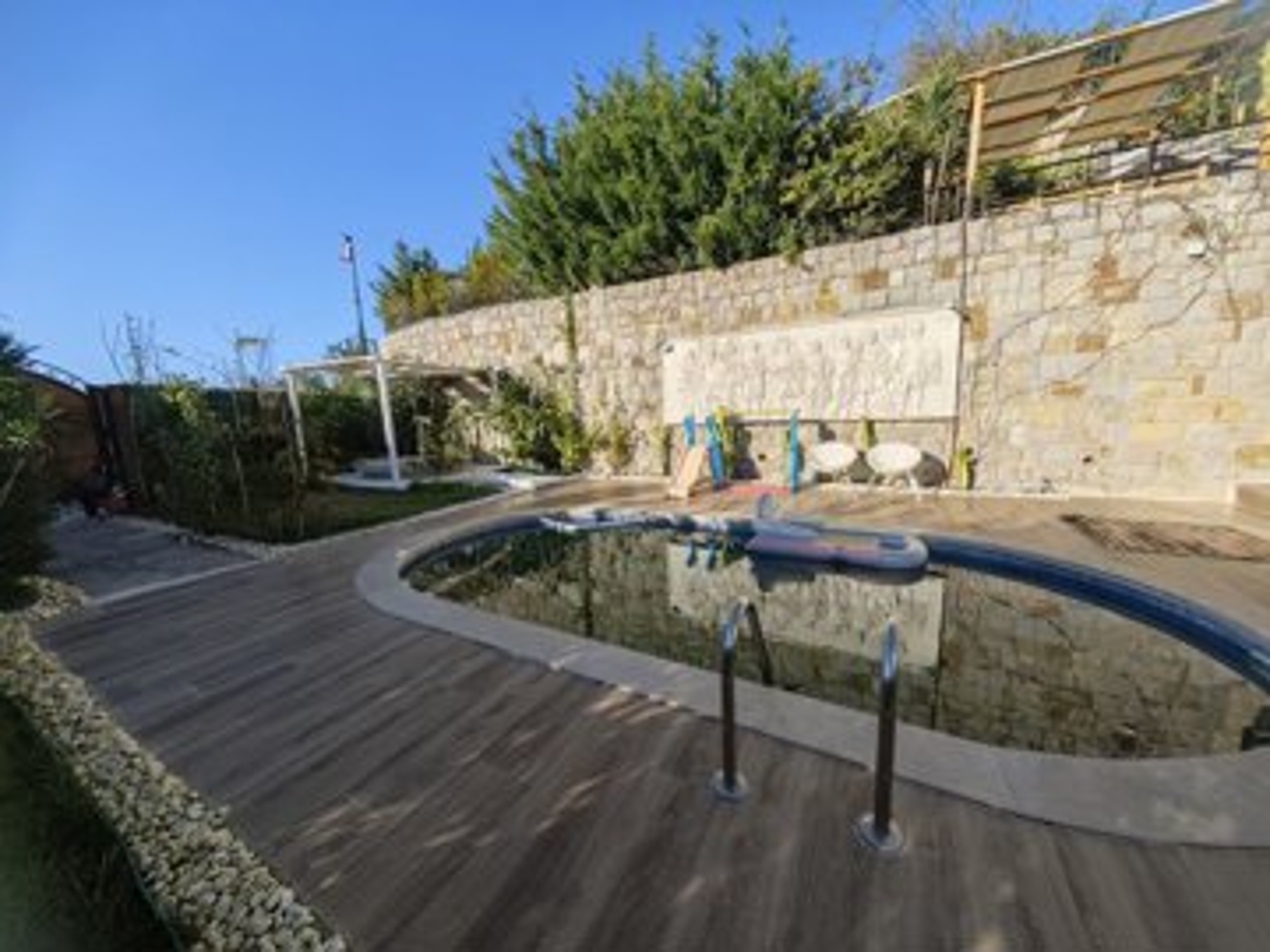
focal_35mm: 12
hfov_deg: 110.5
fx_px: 440
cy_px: 476
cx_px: 635
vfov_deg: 94.5
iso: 50
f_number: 1.8
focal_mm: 2.03
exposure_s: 1/764
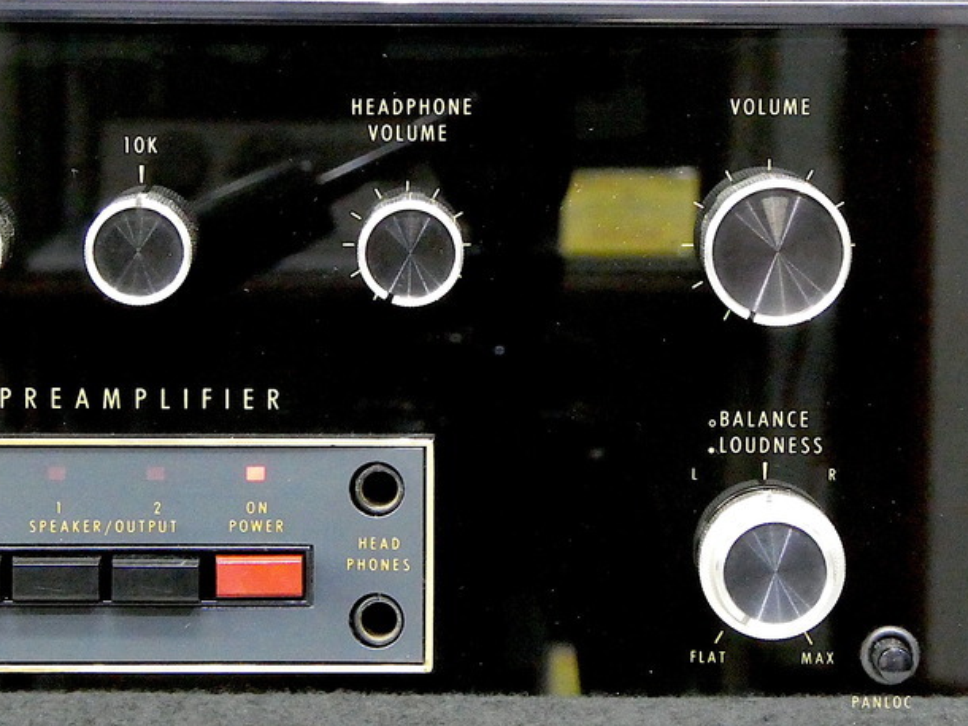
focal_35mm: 181
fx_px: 5059
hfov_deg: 10.9
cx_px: 381
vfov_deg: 8.2
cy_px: 332
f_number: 5.1
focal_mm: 20.6
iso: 1600
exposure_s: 1/8
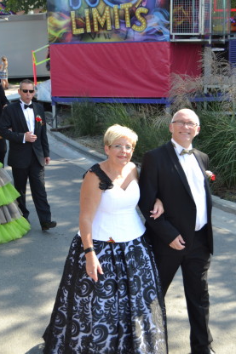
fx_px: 596
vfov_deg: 33.1
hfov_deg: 22.4
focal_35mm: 61
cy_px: 184
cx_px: 120
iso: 125
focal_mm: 35
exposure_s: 1/125
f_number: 5.6
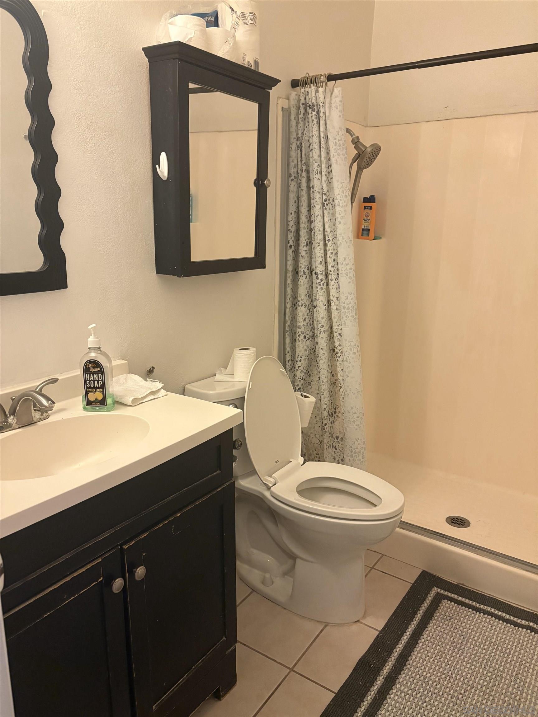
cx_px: 269
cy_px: 358
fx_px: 539
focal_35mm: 26
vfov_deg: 67.3
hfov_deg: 53.1
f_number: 1.6
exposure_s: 1/60
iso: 400
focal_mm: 5.96
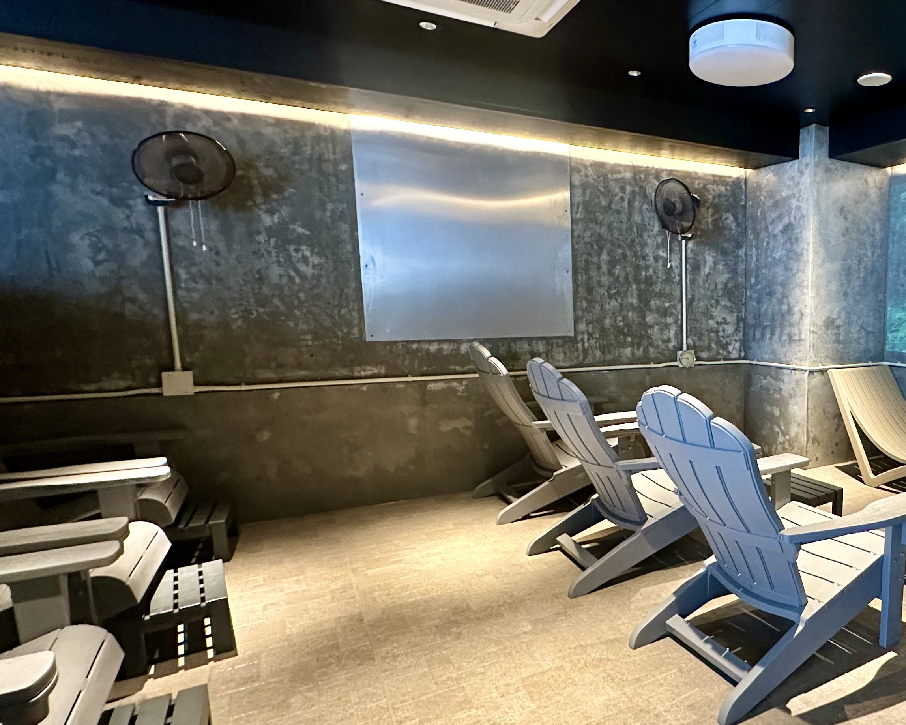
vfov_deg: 58.7
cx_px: 716
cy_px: 393
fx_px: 644
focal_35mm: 24
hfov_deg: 64.5
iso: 640
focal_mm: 2.22
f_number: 2.2
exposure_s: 1/60
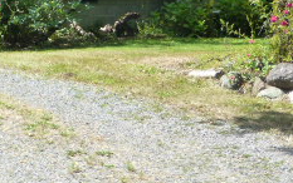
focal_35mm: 128
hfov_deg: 16.0
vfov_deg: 9.9
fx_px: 1023
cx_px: 14
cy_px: -107
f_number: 4.1
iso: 160
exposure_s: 1/320
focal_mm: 7.9
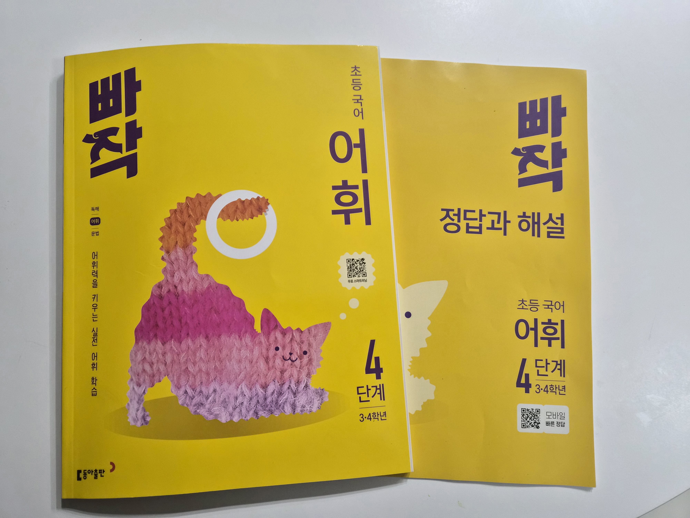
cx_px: 345
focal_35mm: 23
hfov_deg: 73.9
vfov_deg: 58.9
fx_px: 458
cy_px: 259
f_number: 1.8
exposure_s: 1/120
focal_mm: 5.4
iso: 320
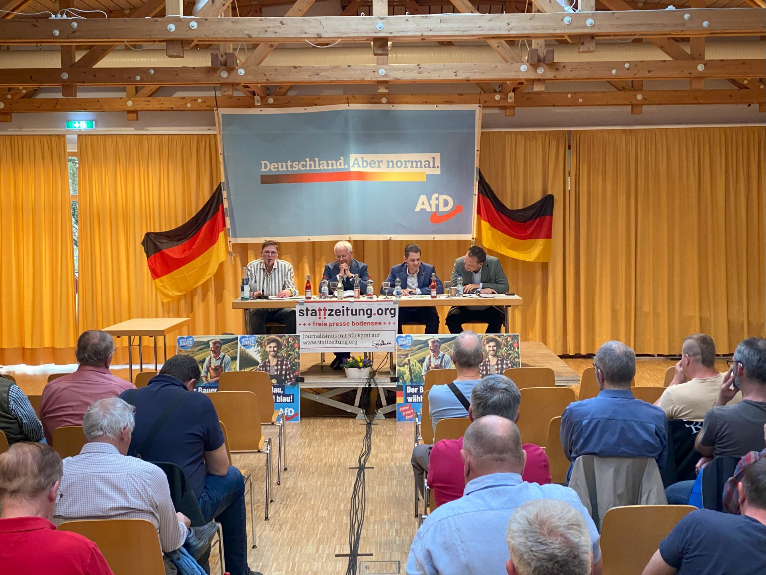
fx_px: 1151
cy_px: 288
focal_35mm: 52
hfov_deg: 36.8
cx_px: 383
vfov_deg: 28.0
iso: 320
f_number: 2
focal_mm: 6
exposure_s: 1/50
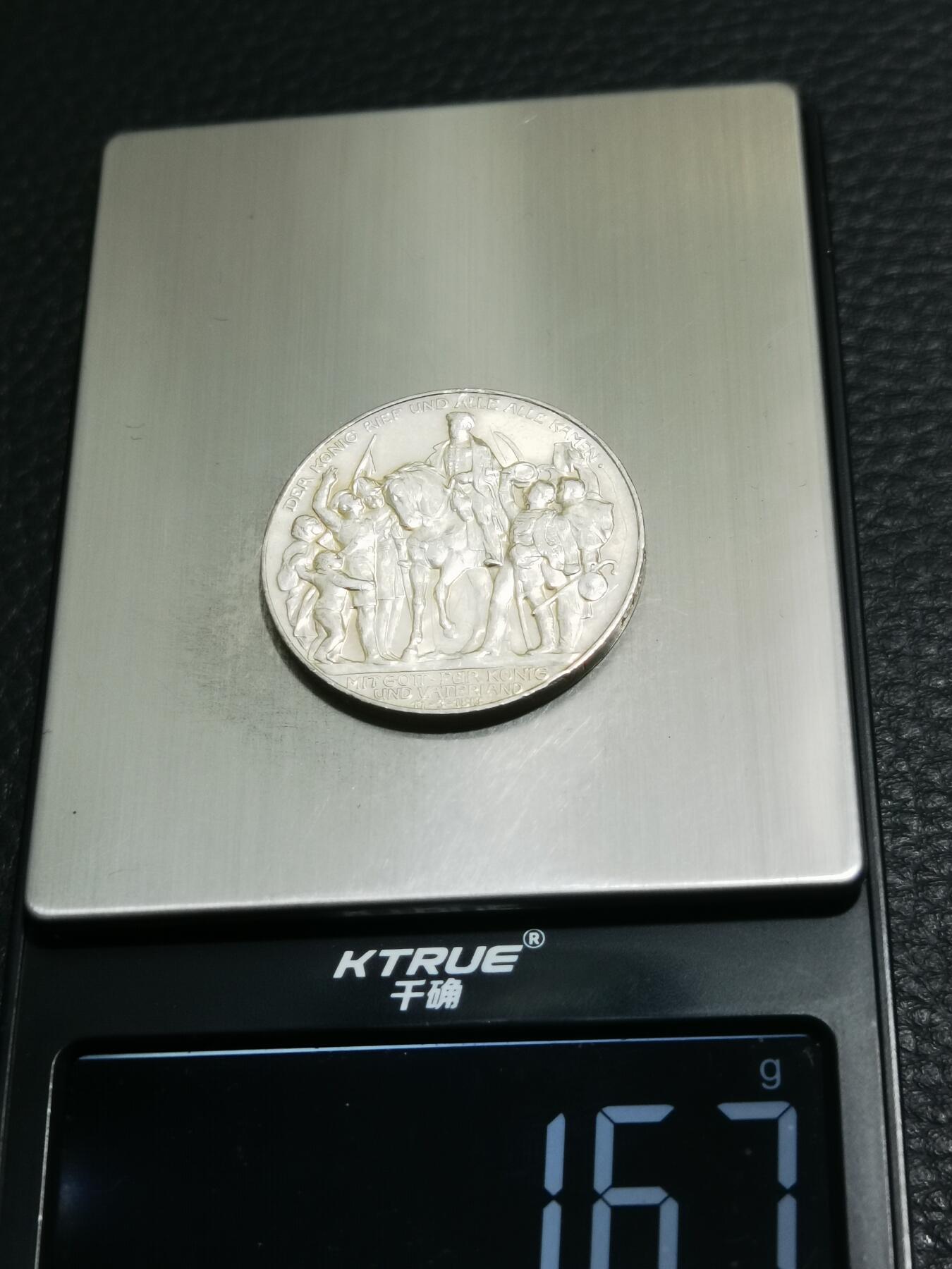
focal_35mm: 56
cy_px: 634
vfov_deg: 34.3
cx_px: 476
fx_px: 2053
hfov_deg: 26.1
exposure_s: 1/100
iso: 100
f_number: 1.9
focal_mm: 6.67
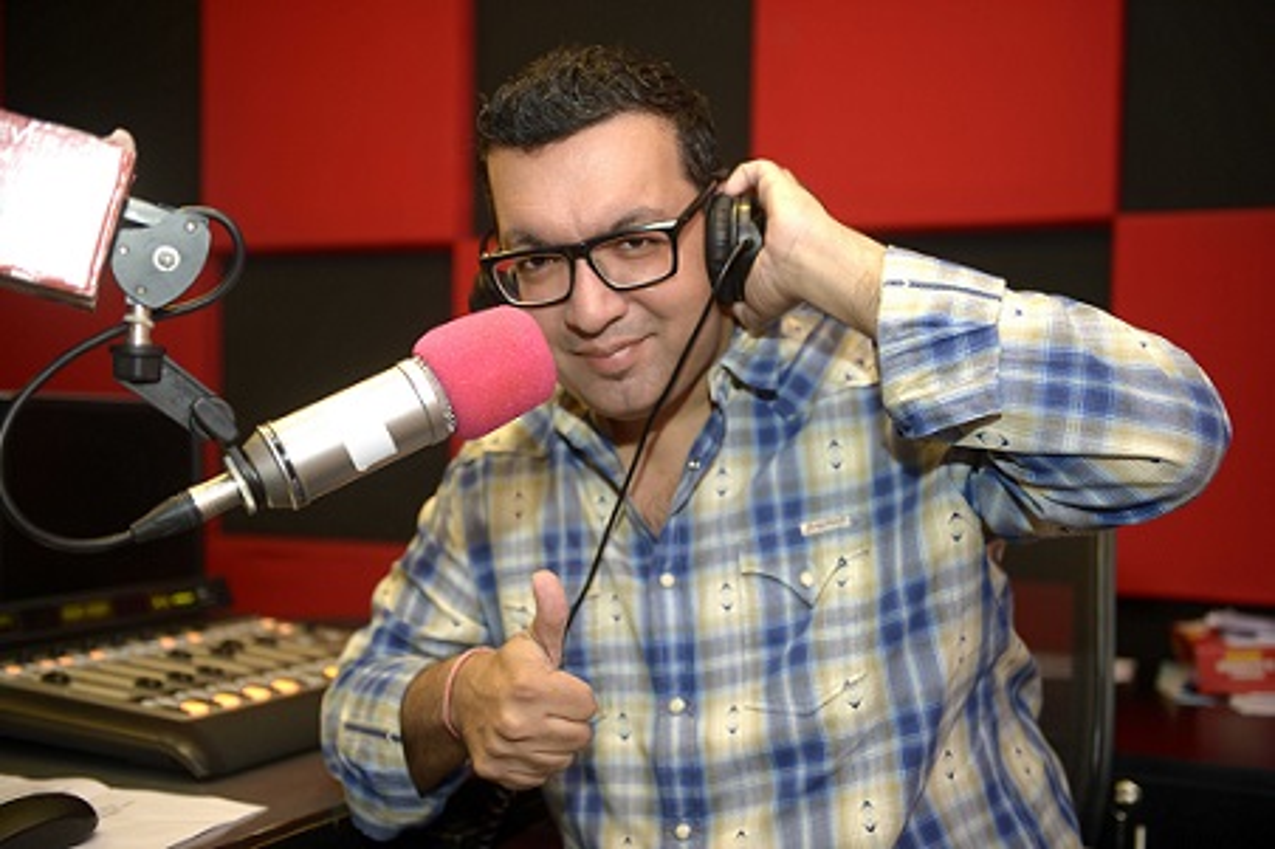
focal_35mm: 42
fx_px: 1487
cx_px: 638
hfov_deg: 46.4
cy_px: 424
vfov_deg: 31.9
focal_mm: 42
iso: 400
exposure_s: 1/100
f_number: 2.8
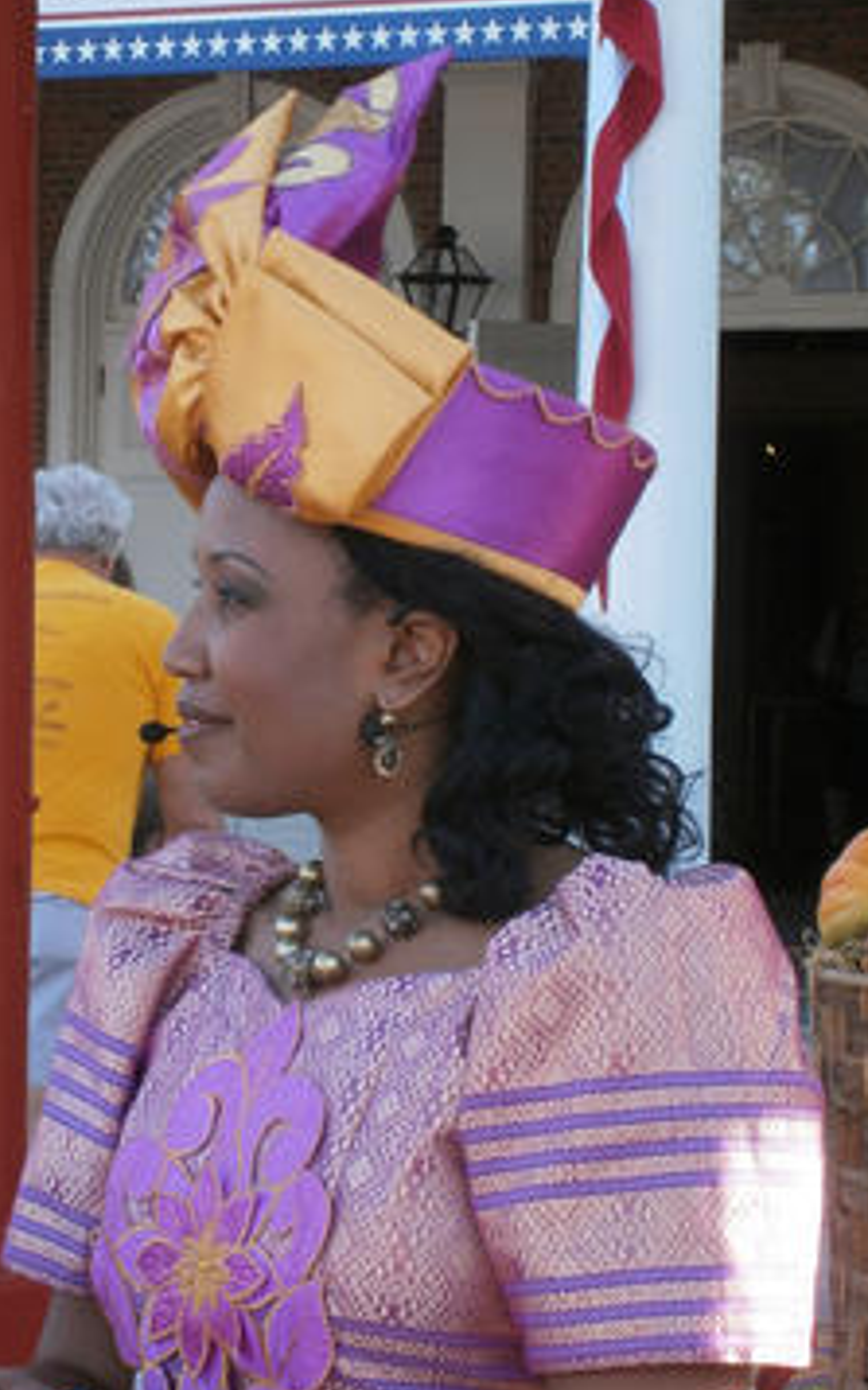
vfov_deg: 13.9
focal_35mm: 150
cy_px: 763
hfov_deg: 8.7
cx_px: 243
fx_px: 5680
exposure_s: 1/80
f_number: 5.4
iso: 100
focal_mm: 17.8
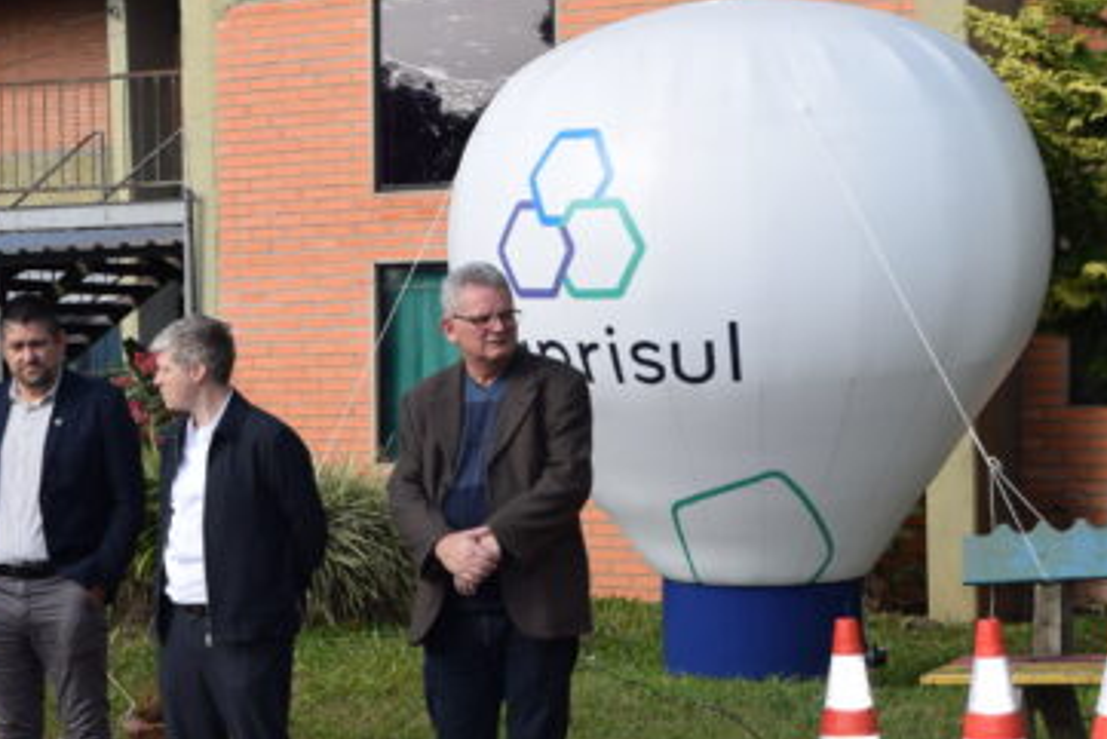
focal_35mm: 86
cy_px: 550
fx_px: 2647
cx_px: 251
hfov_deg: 23.3
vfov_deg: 15.8
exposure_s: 1/200
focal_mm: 27
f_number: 7.1
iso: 100
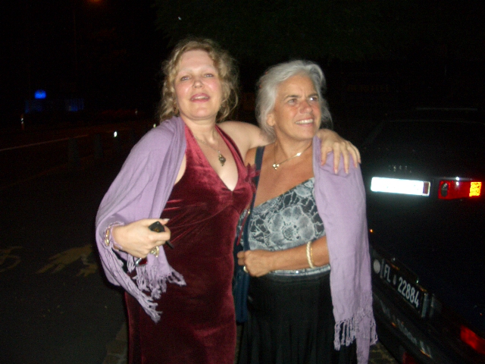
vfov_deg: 40.7
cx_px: 242
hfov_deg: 52.6
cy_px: 182
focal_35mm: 35
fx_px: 490
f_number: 2.6
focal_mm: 5.8
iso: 100
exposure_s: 1/60
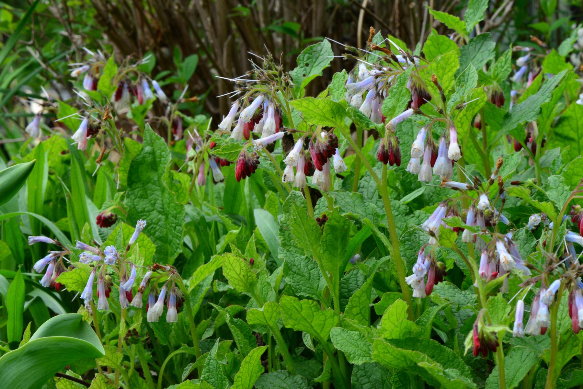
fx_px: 1701
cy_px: 194
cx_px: 292
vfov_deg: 13.0
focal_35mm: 105
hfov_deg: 19.5
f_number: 36
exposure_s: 1/50
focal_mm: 105
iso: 720
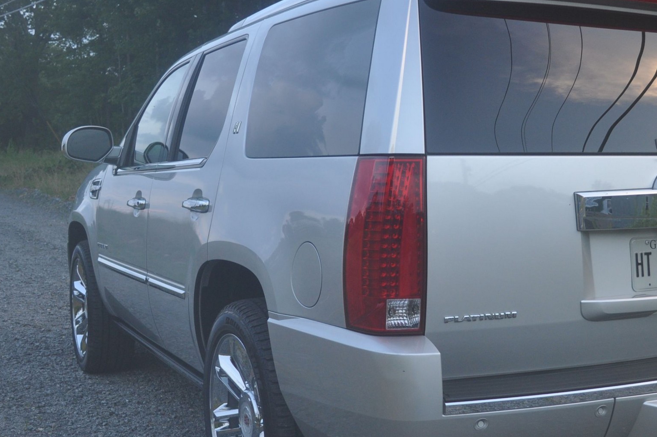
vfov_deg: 25.0
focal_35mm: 54
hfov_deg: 36.4
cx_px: 460
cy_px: 240
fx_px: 984
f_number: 4
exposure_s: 1/60
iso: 400
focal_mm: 22
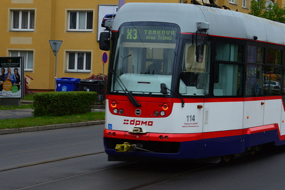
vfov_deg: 13.0
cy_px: 46
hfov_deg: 19.2
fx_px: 831
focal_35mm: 105
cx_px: 245
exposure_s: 1/160
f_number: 7.1
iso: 400
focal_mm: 35
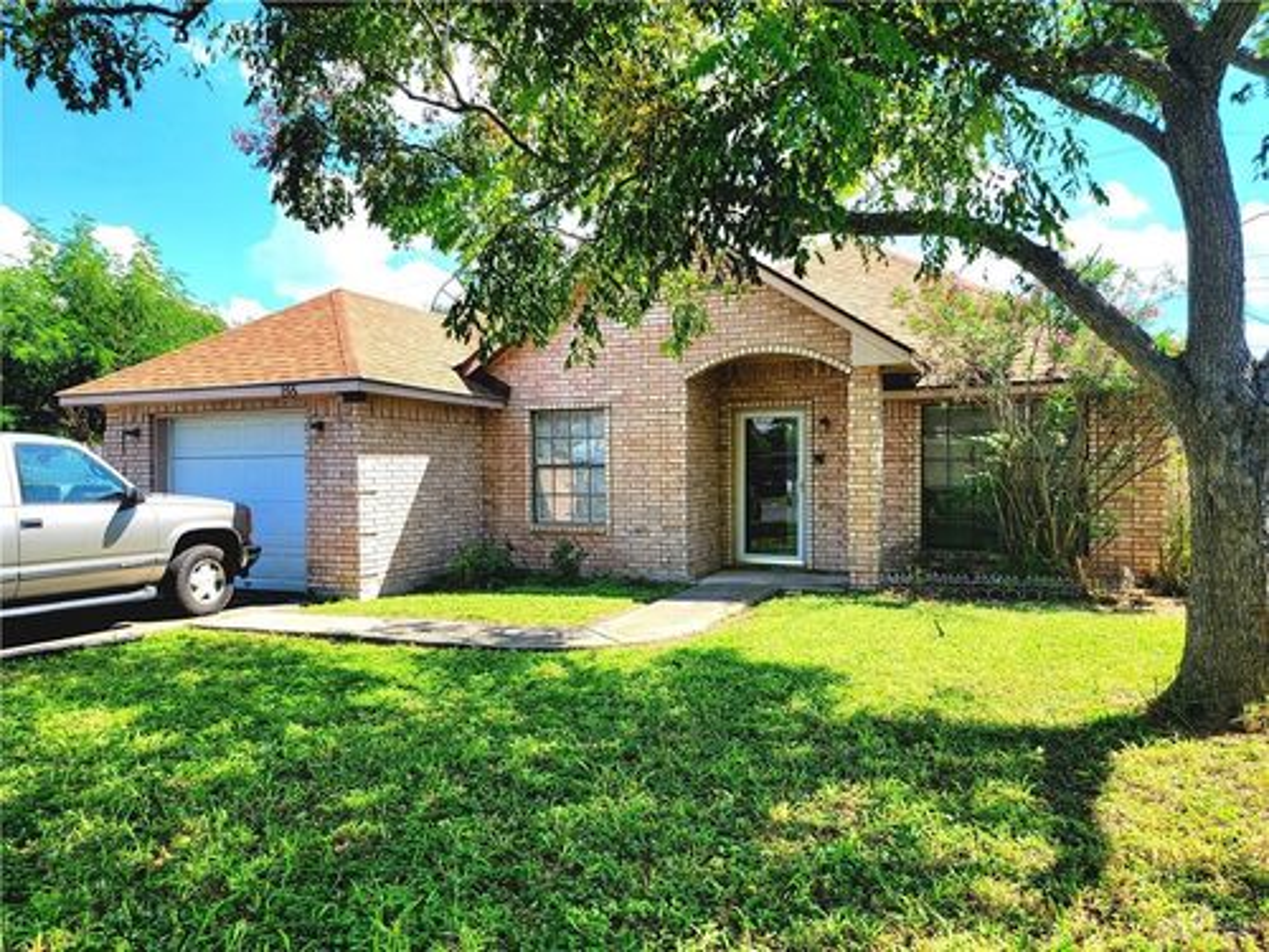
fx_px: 880
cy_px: 476
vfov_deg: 56.8
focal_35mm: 24
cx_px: 634
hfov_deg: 71.6
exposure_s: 1/588
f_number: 1.8
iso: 16
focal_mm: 6.7
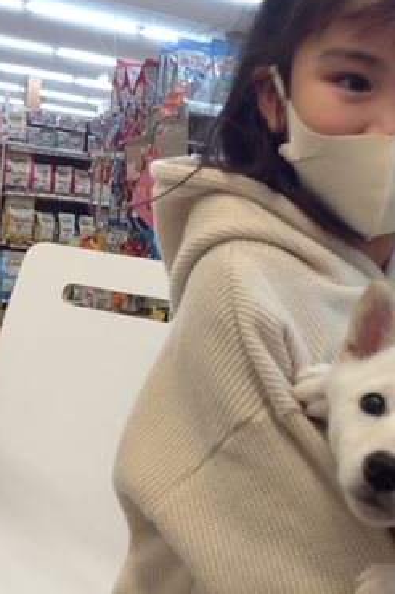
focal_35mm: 59
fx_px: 973
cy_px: 260
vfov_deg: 33.9
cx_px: 339
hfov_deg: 22.5
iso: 64
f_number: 2.4
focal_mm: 4.28
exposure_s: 1/40
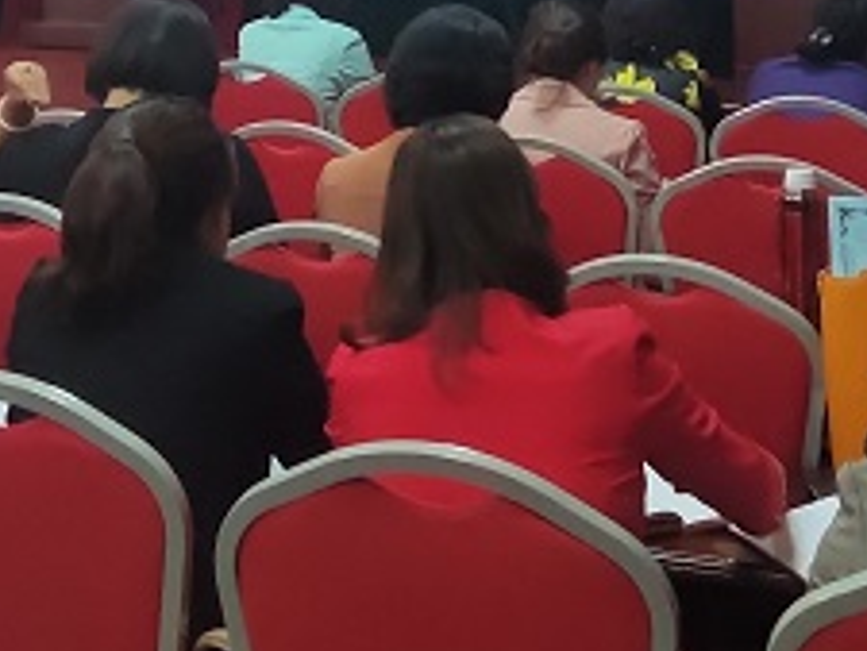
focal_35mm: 89
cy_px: -447
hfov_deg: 21.6
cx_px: 139
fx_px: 2230
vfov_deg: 14.9
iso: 167
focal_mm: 4.71
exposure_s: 1/100
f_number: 1.7
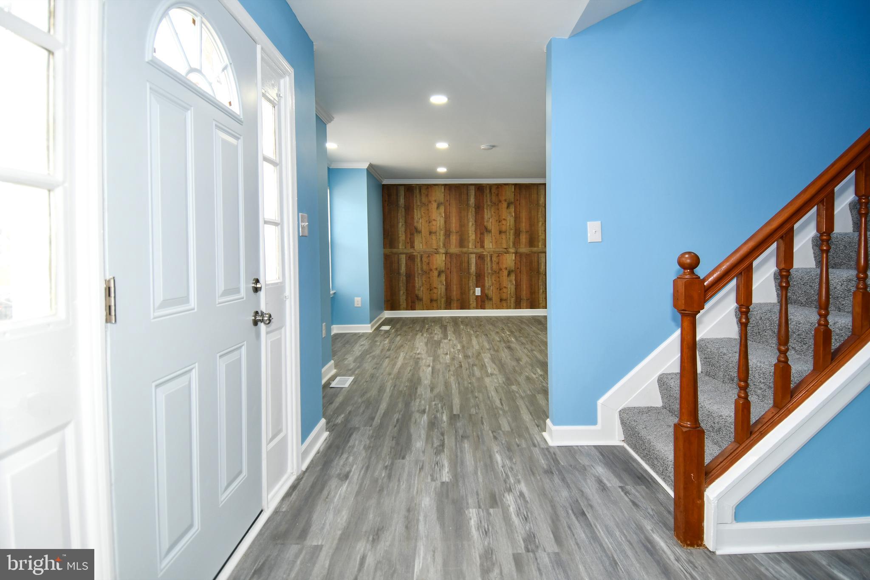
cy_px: 290
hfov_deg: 90.0
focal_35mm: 18
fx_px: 435
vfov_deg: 67.4
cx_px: 435
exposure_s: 1/60
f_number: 4
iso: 280
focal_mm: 12
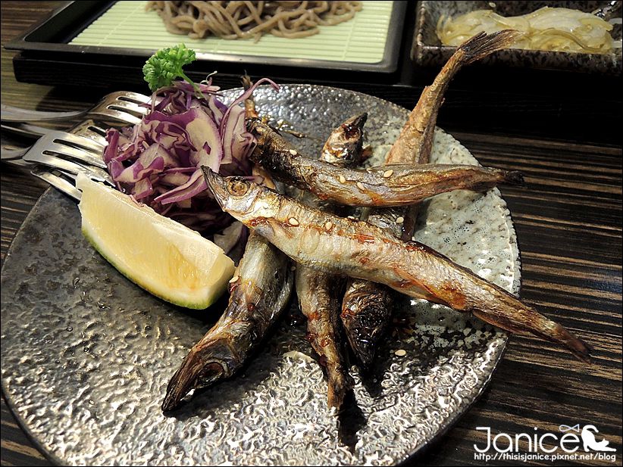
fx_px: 432
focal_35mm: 24
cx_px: 312
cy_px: 234
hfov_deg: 71.6
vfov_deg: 56.8
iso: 400
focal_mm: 4.3
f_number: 2.8
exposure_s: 1/20
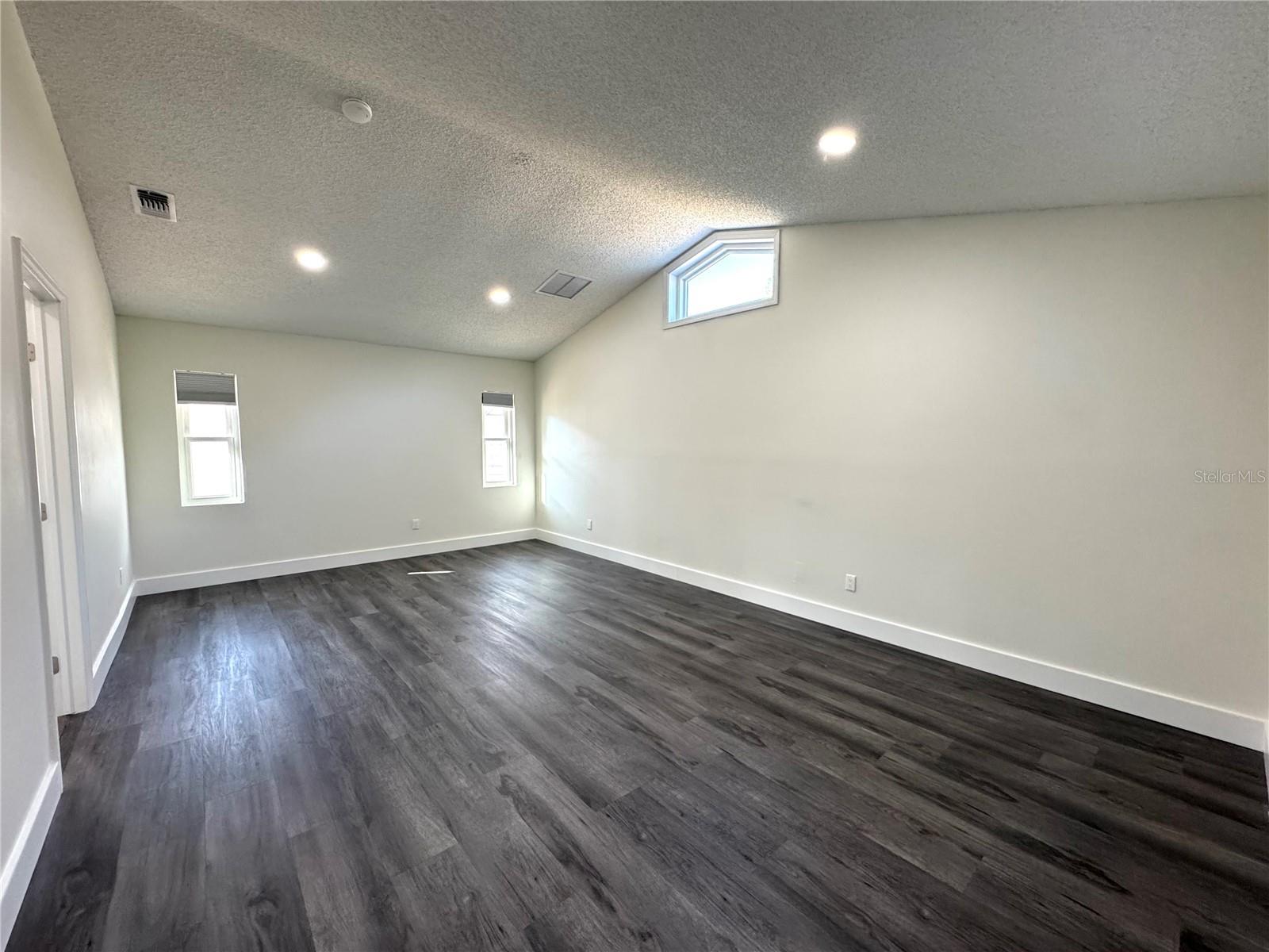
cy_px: 476
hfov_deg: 102.1
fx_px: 513
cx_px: 634
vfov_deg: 85.7
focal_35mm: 14
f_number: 2.2
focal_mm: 2.22
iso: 320
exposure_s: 1/120
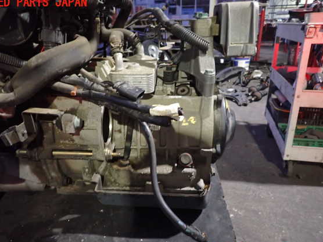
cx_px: 156
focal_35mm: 27
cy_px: 126
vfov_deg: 51.3
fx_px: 252
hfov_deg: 65.3
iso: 1000
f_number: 2
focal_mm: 4.5
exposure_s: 1/30
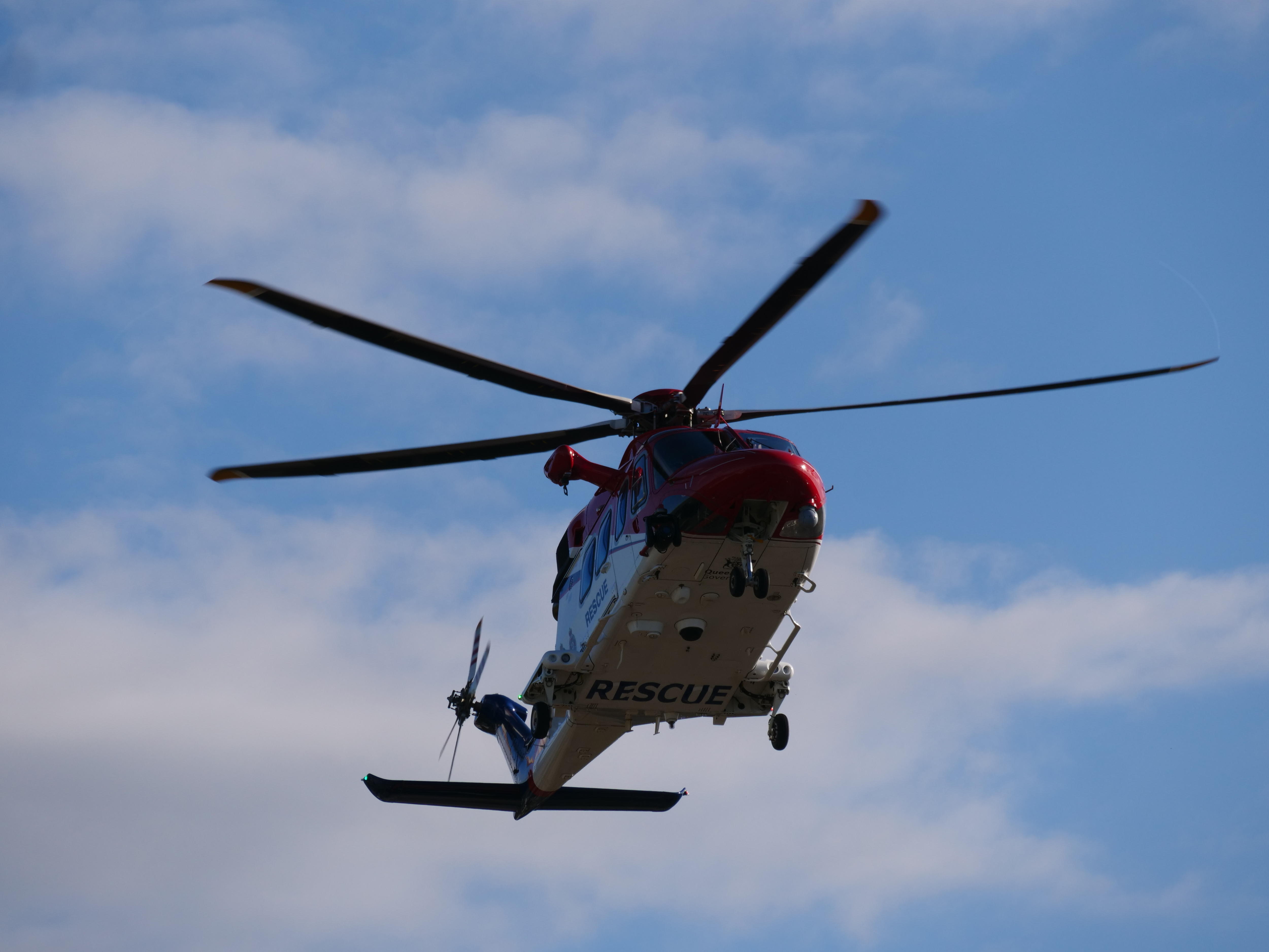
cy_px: 476
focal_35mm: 280
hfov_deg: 7.1
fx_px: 10265
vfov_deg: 5.3
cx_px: 634
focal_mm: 140
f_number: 7.1
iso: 200
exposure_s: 1/1000
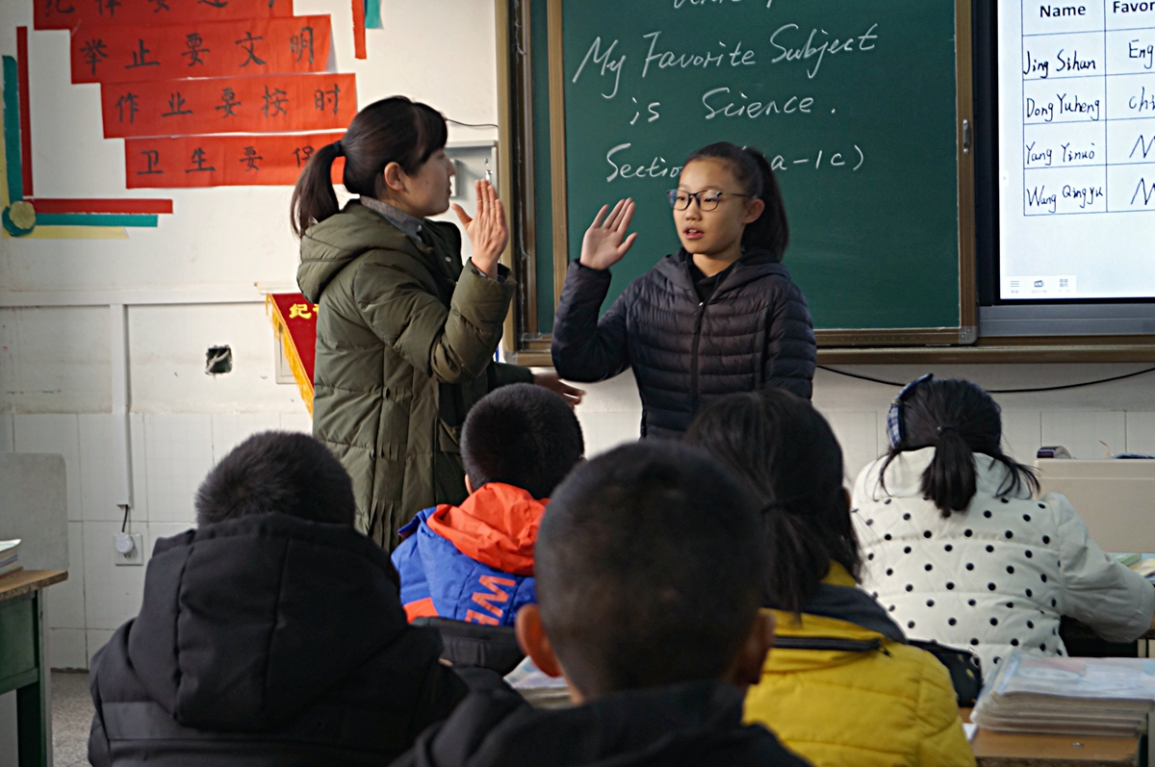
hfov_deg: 27.0
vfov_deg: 18.1
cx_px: 578
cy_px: 384
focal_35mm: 75
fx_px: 2403
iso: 400
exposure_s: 1/30
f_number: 5.6
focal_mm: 50
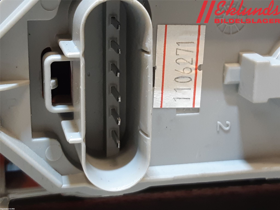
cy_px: 105
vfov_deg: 53.1
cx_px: 140
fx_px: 210
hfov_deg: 67.3
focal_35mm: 26
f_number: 1.7
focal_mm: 3.93
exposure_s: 1/50
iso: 100
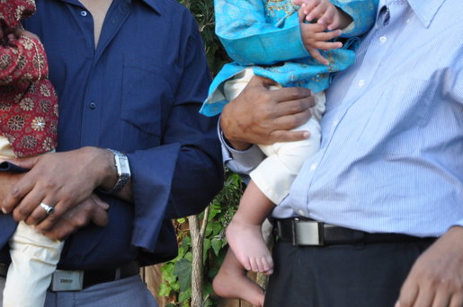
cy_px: 44
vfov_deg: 8.8
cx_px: 193
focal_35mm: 155
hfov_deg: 13.3
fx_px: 1991
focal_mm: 52
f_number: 5
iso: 400
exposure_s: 1/80
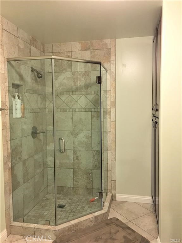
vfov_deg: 61.7
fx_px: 203
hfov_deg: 48.2
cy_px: 122
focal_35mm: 29
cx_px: 91
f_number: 2.2
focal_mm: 4.15
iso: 200
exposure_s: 1/15
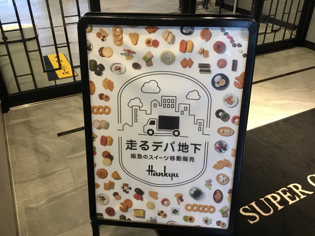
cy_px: 118
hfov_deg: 58.4
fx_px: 282
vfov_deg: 45.4
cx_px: 158
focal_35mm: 31
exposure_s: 1/30
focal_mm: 3.3
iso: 125
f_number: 2.4
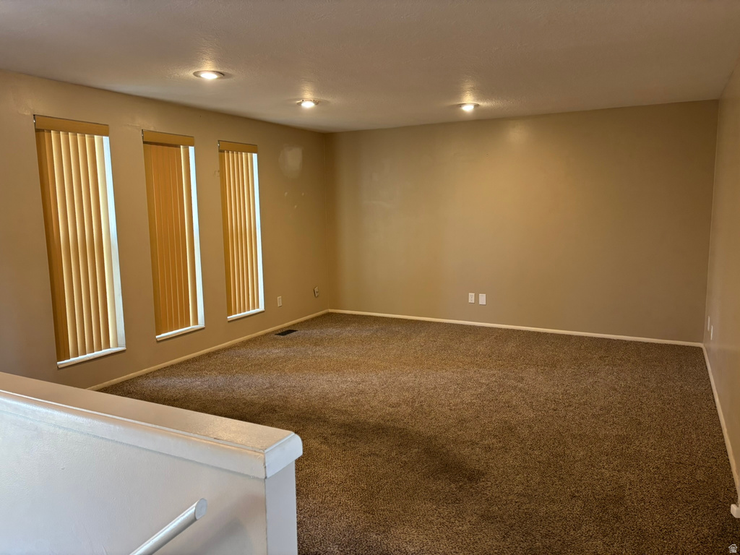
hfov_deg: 67.3
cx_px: 370
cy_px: 278
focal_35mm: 26
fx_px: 556
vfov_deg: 53.1
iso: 160
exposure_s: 1/60
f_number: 1.6
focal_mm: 5.96
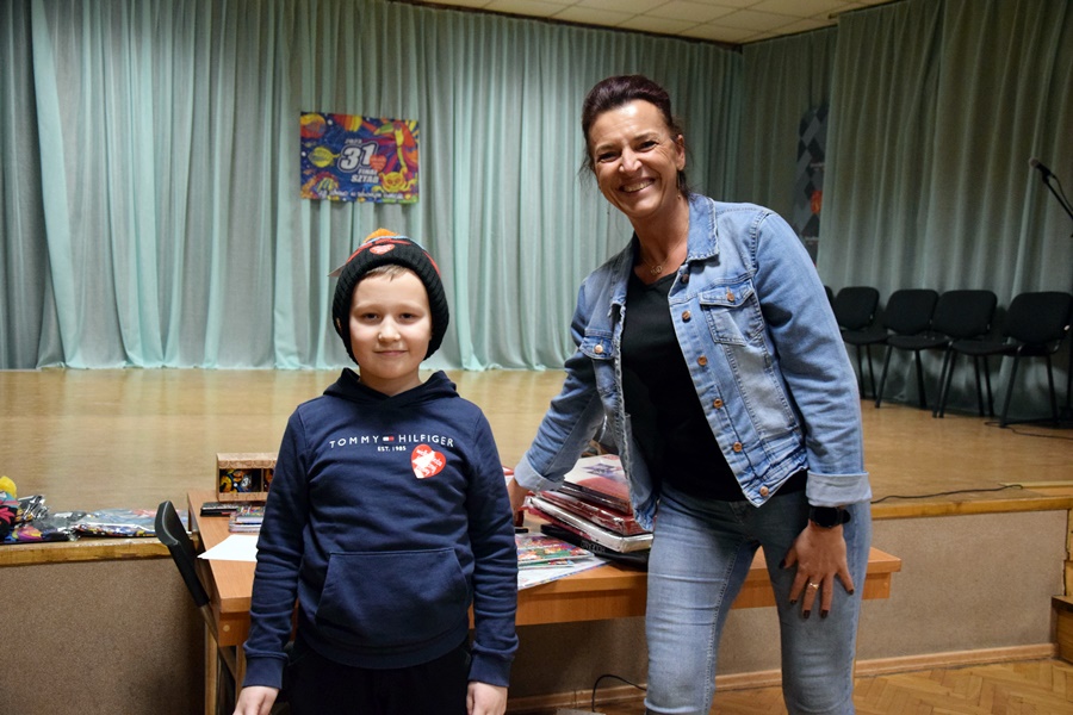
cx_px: 536
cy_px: 358
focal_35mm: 38
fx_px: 1118
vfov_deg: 35.5
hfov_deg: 51.3
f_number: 4.5
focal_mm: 25
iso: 3200
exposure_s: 1/100
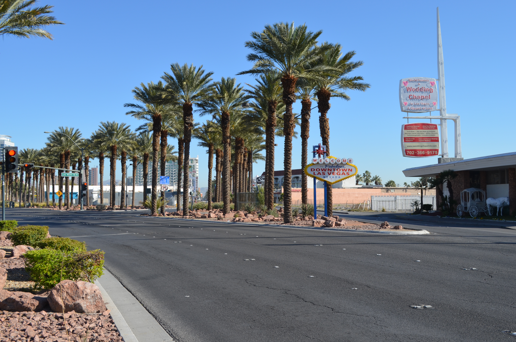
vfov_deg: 34.1
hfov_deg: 49.6
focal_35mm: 39
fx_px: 558
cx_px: 258
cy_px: 171
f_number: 8
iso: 125
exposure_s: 1/250
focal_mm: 26
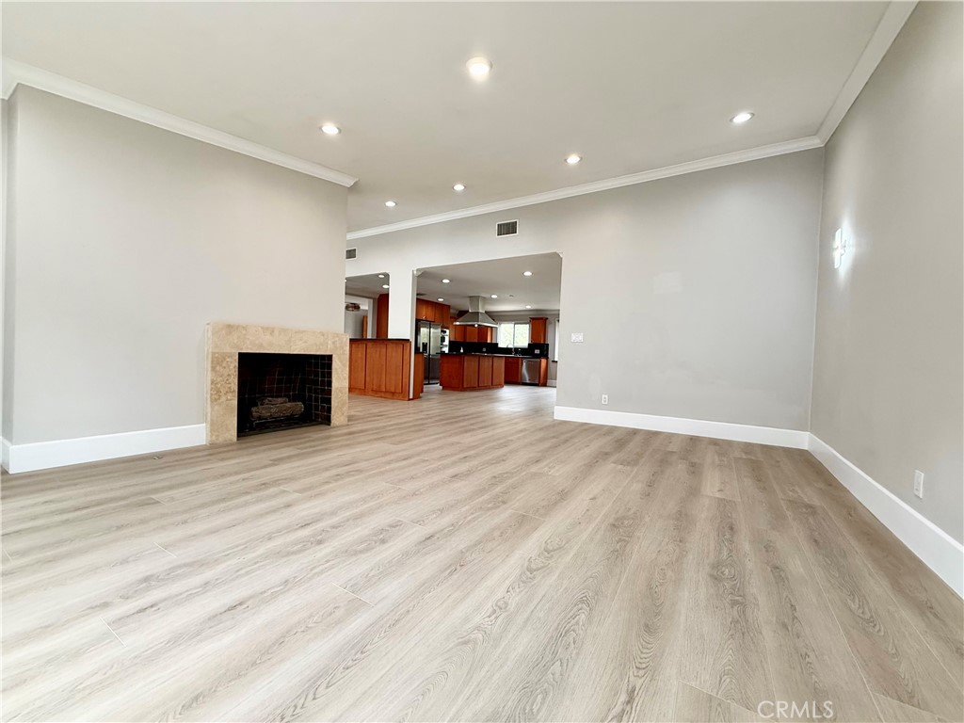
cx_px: 482
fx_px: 390
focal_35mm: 14
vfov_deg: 85.7
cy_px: 362
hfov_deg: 102.1
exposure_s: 1/120
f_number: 2.2
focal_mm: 2.22
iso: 160
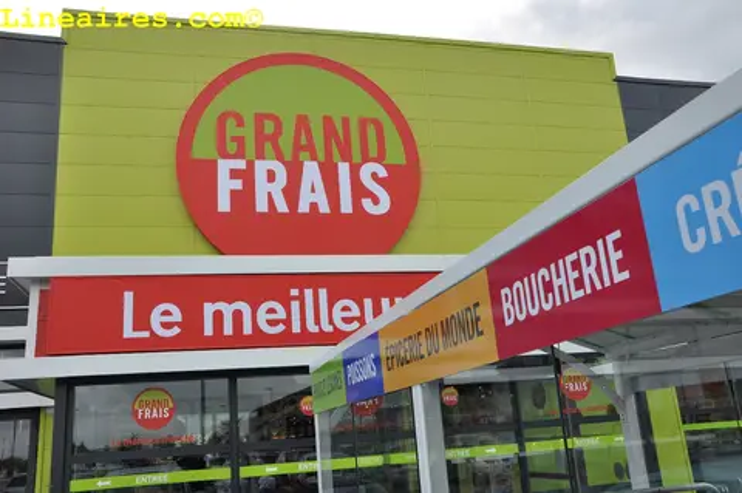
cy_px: 246
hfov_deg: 57.3
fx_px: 679
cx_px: 371
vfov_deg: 39.9
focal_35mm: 33
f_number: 11
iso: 640
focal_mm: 22
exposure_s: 1/500
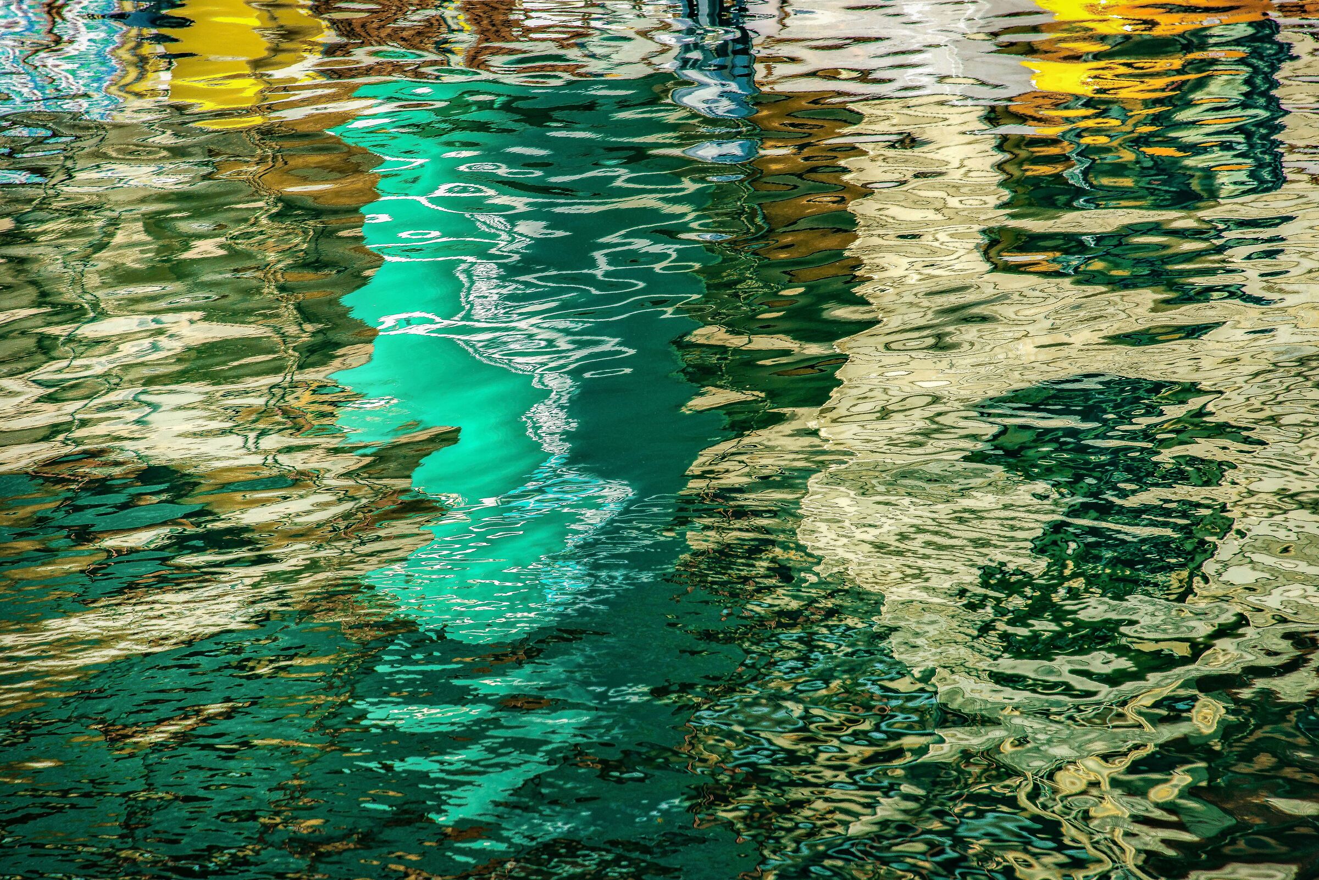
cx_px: 660
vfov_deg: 11.4
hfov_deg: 17.1
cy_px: 440
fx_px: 4398
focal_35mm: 120
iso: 250
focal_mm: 120
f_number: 9
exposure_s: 1/100
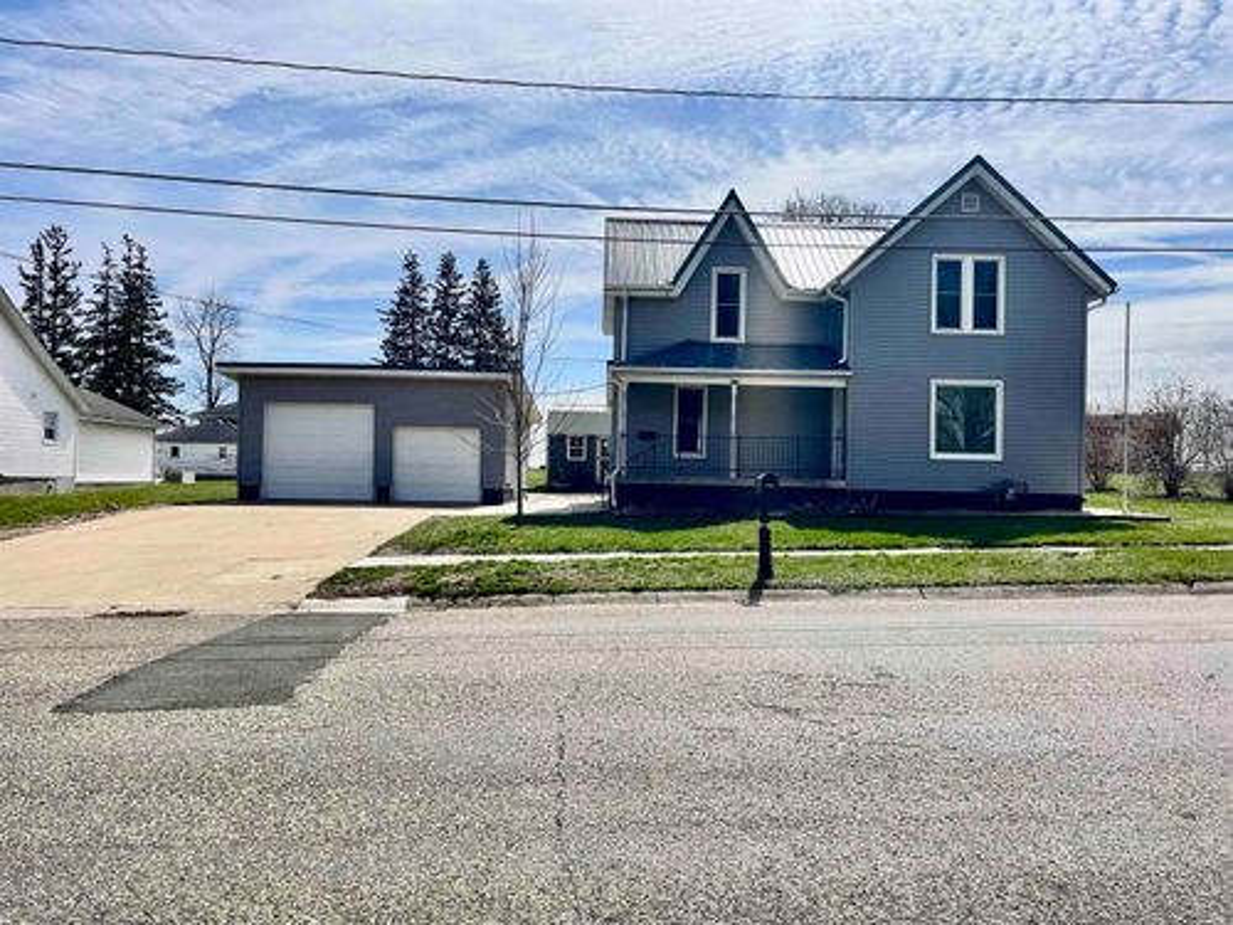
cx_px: 616
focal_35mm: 26
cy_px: 462
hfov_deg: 67.3
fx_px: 926
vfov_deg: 53.1
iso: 50
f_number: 1.6
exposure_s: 1/7353
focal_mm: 5.1
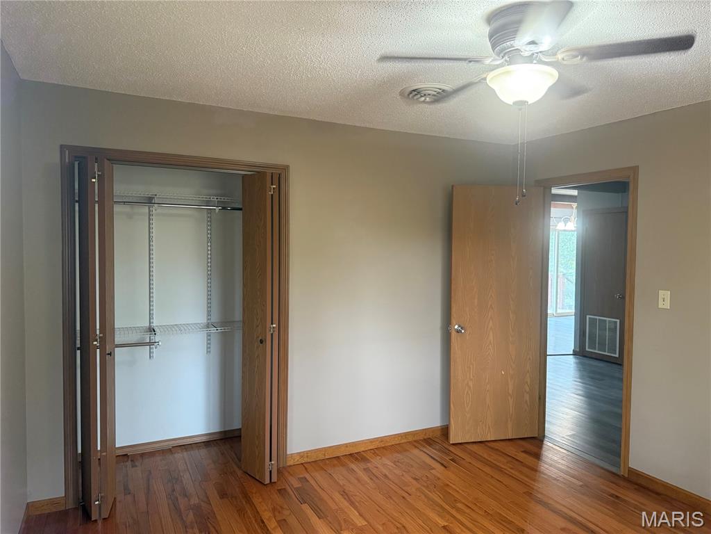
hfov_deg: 71.6
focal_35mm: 24
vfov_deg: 56.8
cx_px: 356
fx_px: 493
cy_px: 267
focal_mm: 6.76
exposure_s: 1/60
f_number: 1.78
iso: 400
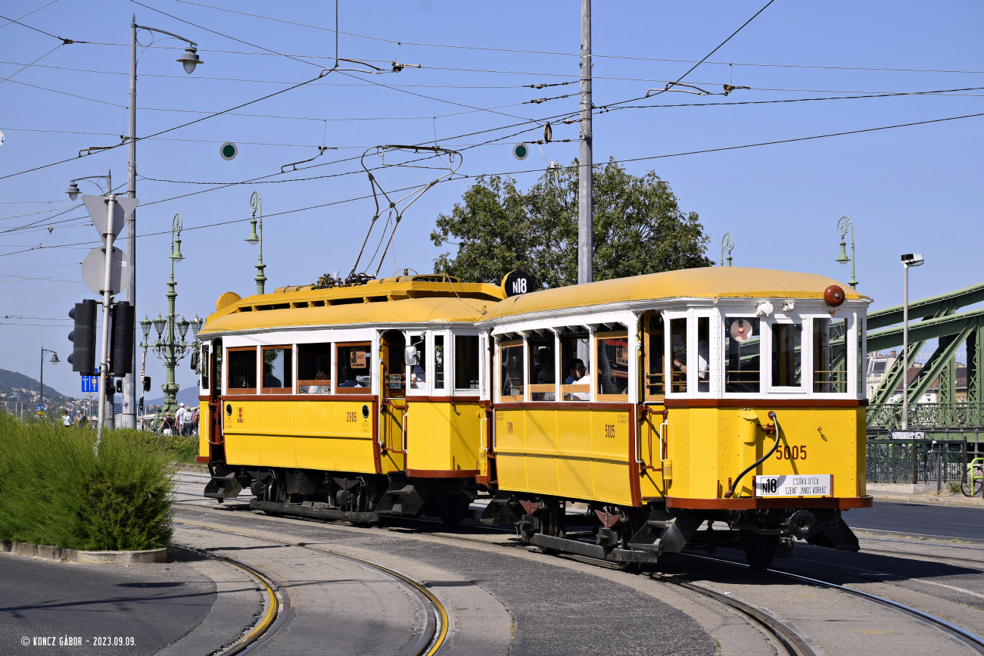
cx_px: 492
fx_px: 2460
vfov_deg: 15.2
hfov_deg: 22.6
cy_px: 328
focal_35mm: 90
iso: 200
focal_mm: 60
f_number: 11
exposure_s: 1/500
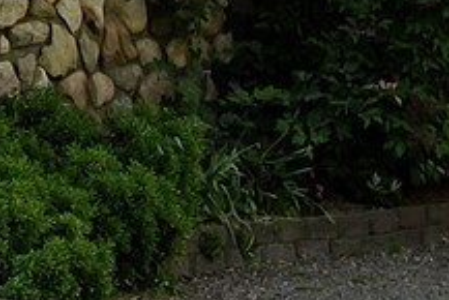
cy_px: -576
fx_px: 3120
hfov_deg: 7.2
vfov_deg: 5.2
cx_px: -937
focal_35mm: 250
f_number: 8
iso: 200
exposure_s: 1/800
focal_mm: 32
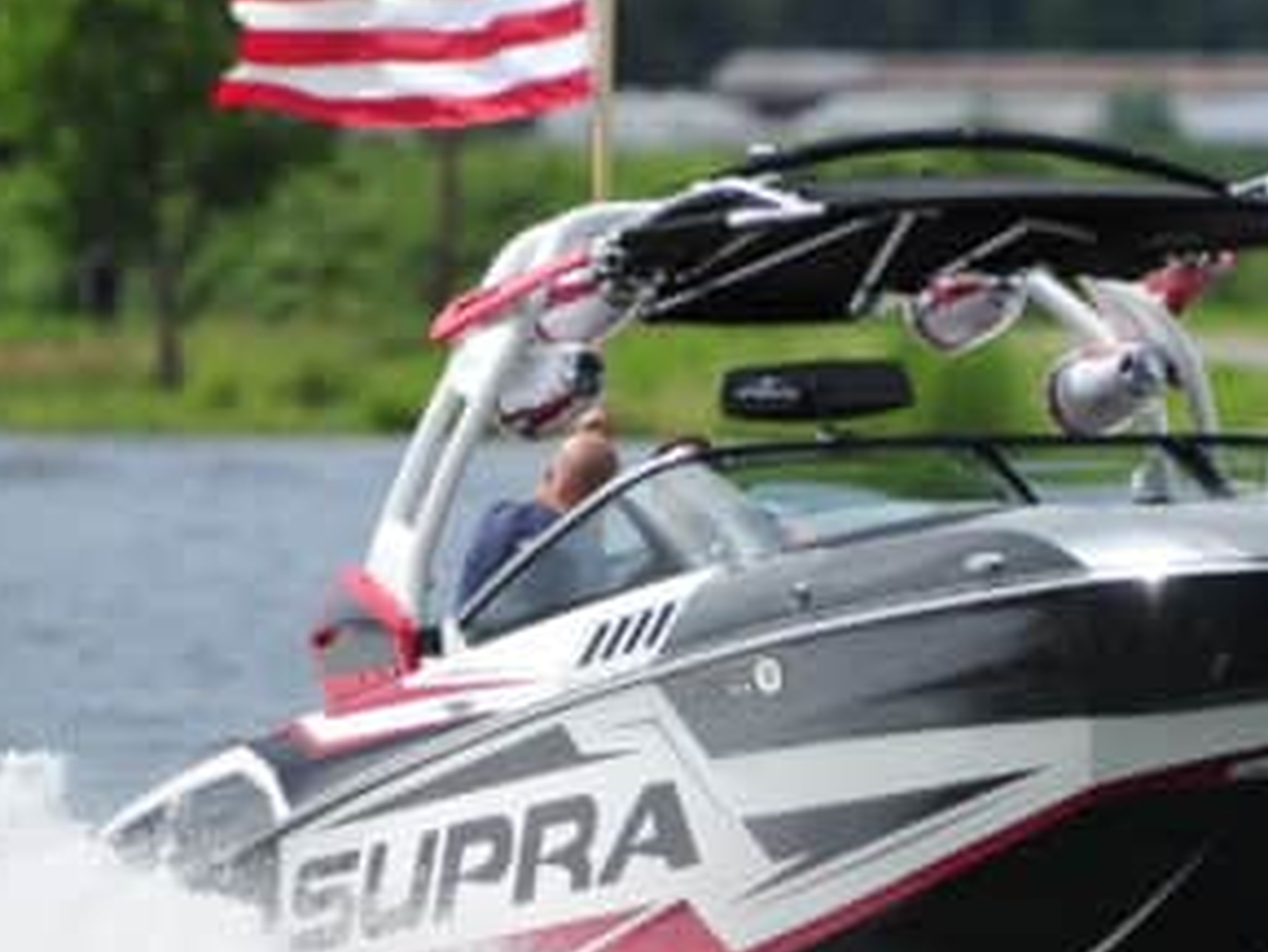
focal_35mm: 1020
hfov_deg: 1.9
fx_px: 37379
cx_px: 1167
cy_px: 496
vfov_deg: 1.5
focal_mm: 200
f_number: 2.8
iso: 200
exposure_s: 1/6400
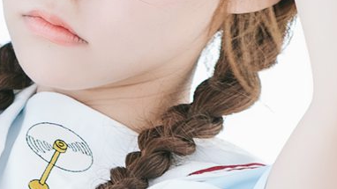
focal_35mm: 327
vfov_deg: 3.6
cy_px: 603
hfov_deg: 6.6
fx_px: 2922
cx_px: -36
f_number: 2.8
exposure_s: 1/400
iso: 100
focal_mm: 35
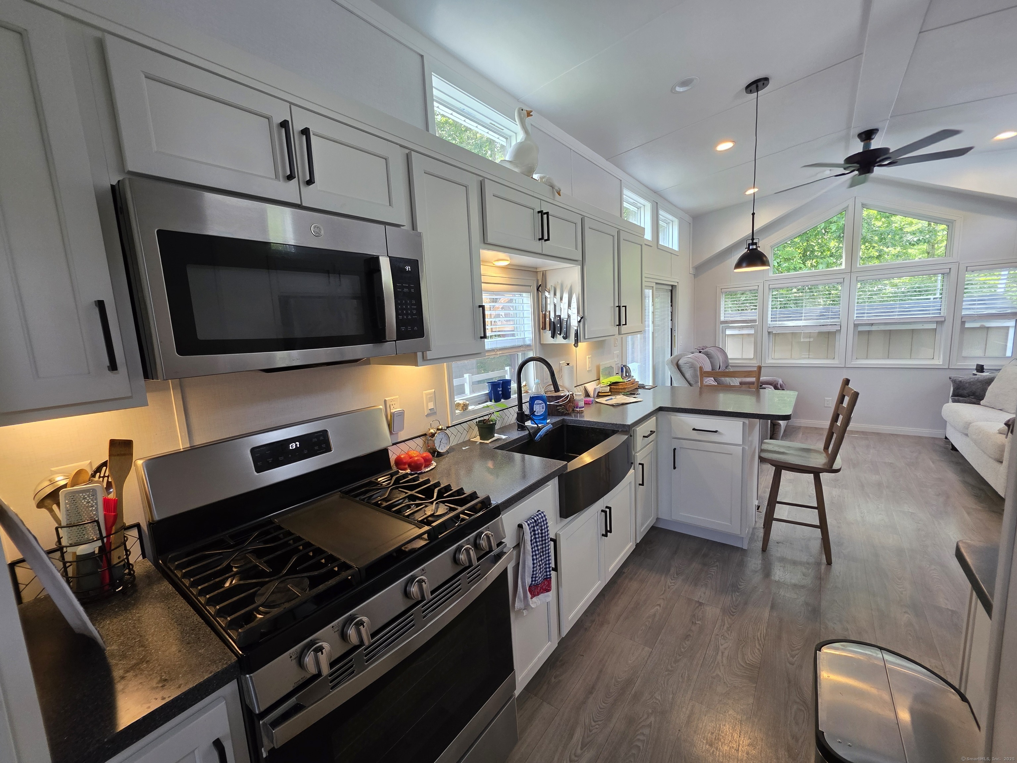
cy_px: 382
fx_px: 382
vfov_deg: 89.9
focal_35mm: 13
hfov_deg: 106.2
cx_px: 508
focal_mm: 2.2
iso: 160
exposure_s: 1/120
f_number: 1.9
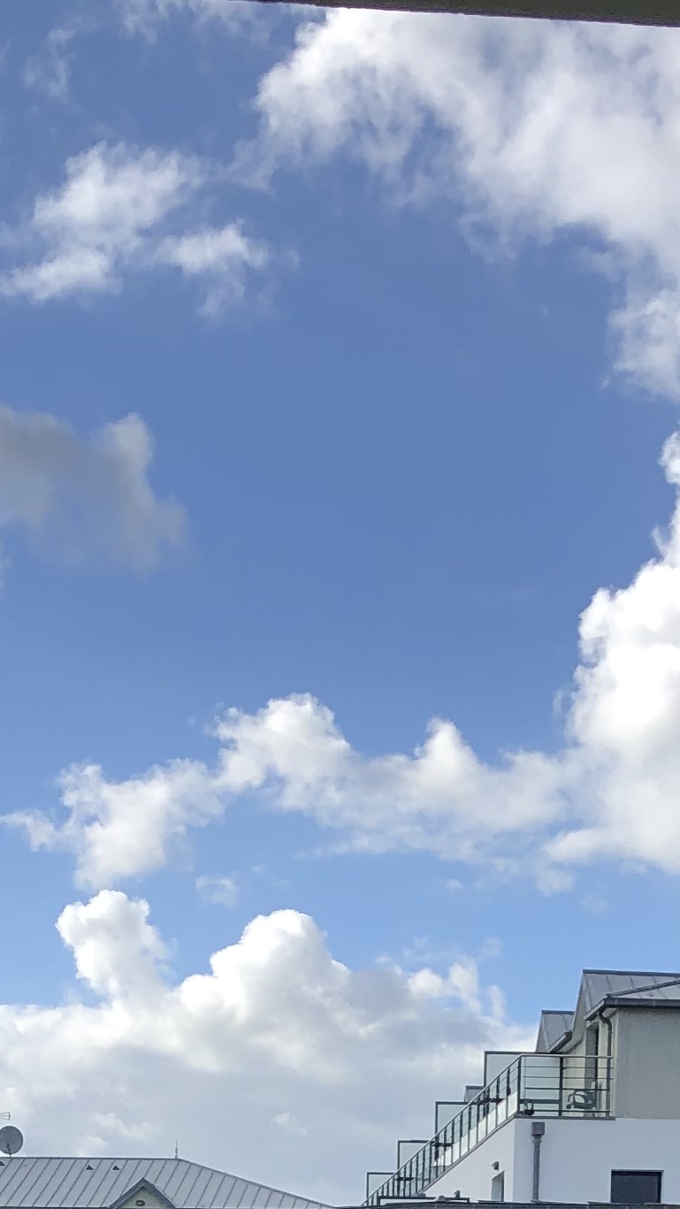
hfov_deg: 13.4
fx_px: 2885
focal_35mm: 90
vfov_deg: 20.6
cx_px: 266
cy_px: 1753
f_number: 1.8
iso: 20
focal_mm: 3.99
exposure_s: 1/1656
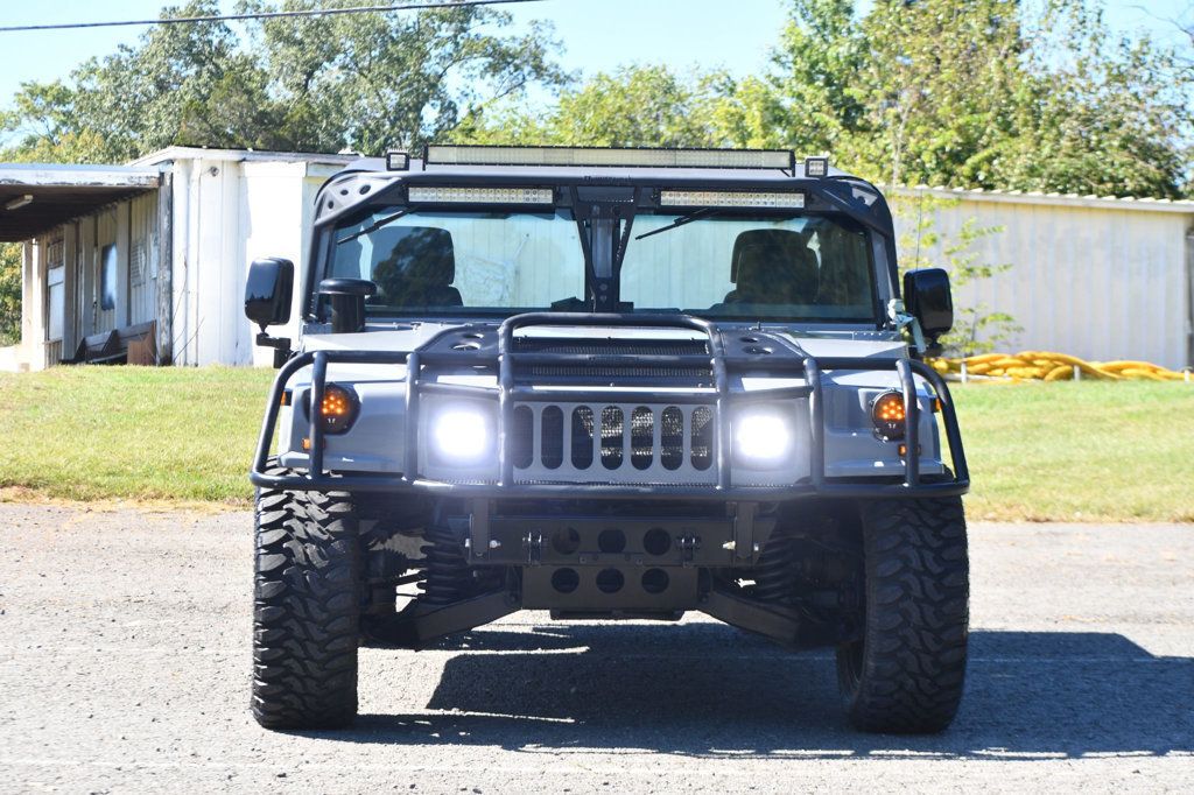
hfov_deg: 19.5
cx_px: 597
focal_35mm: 105
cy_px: 398
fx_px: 3481
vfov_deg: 13.0
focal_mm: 70
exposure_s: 1/250
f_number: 5.6
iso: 200
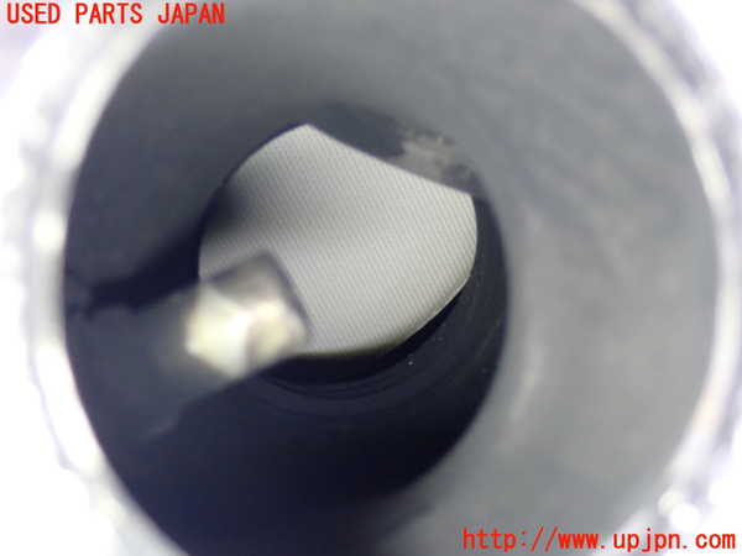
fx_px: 1651
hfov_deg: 25.3
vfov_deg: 19.1
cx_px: 371
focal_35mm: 77
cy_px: 278
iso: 800
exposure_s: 1/30
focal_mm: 13.65
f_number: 4.1
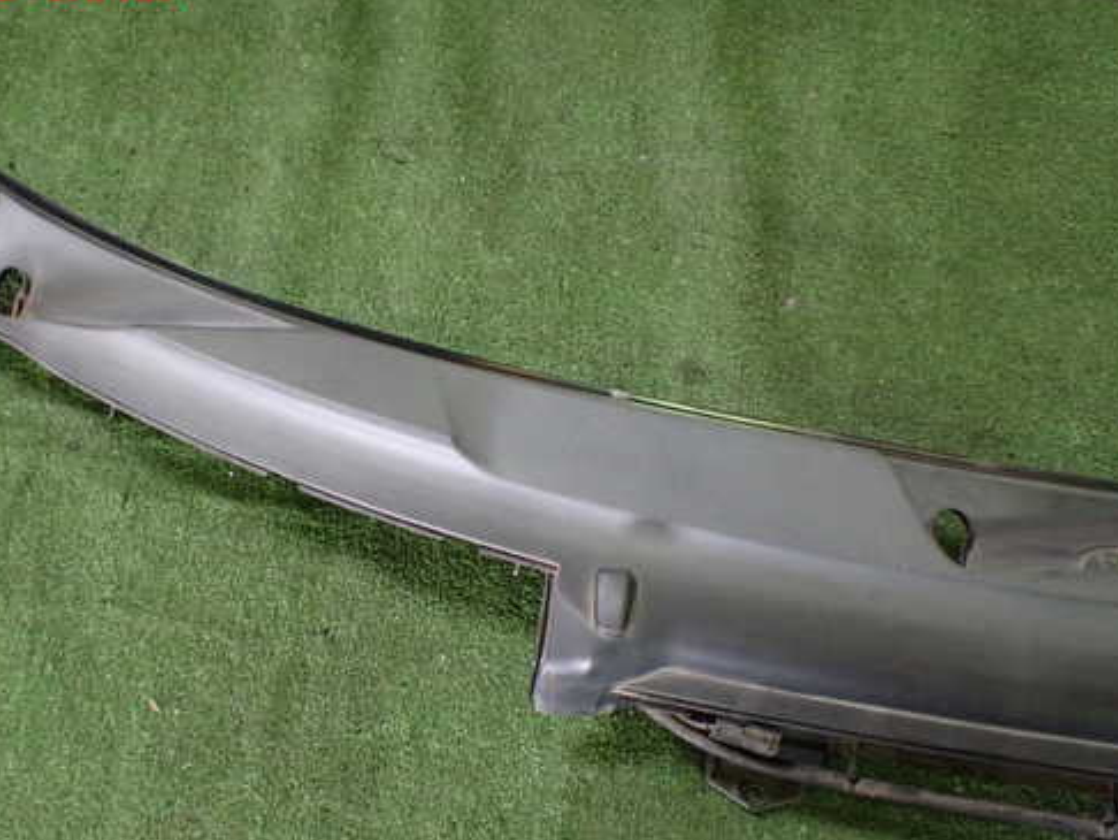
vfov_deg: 38.6
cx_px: 442
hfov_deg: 49.8
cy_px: 474
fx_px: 1196
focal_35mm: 37
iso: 800
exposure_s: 1/100
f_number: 2.3
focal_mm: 5.4
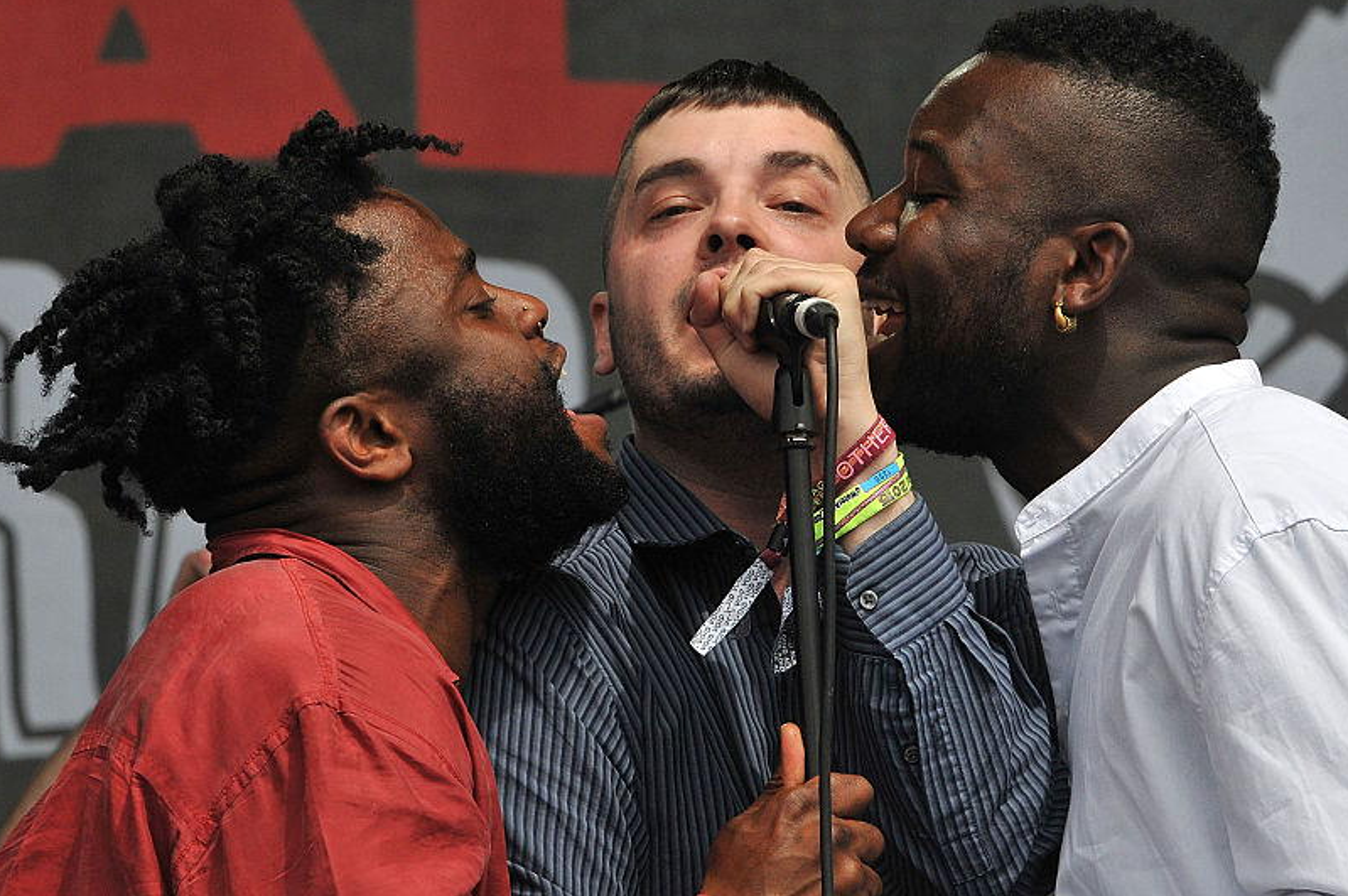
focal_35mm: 356
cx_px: 774
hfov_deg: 5.8
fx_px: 13303
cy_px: 525
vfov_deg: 3.9
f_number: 10
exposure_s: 1/800
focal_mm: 185
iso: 400
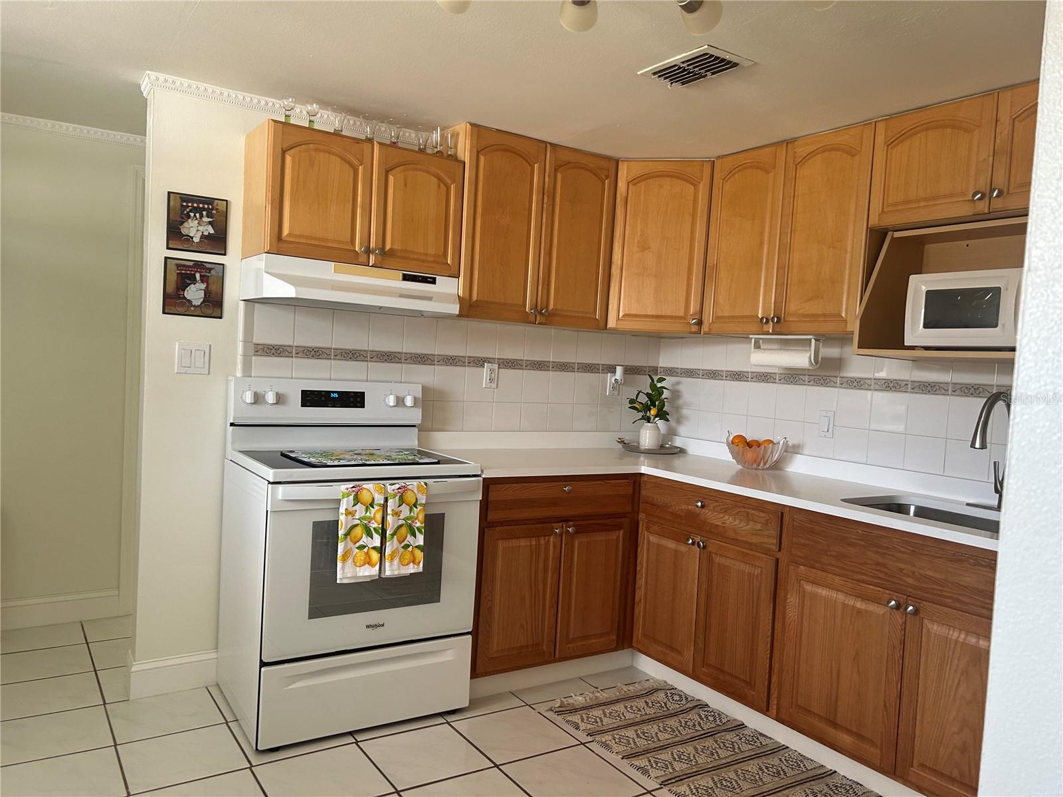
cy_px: 398
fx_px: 798
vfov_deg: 53.1
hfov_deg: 67.3
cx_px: 532
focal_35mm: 26
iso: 100
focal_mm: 5.7
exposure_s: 1/121
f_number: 1.5
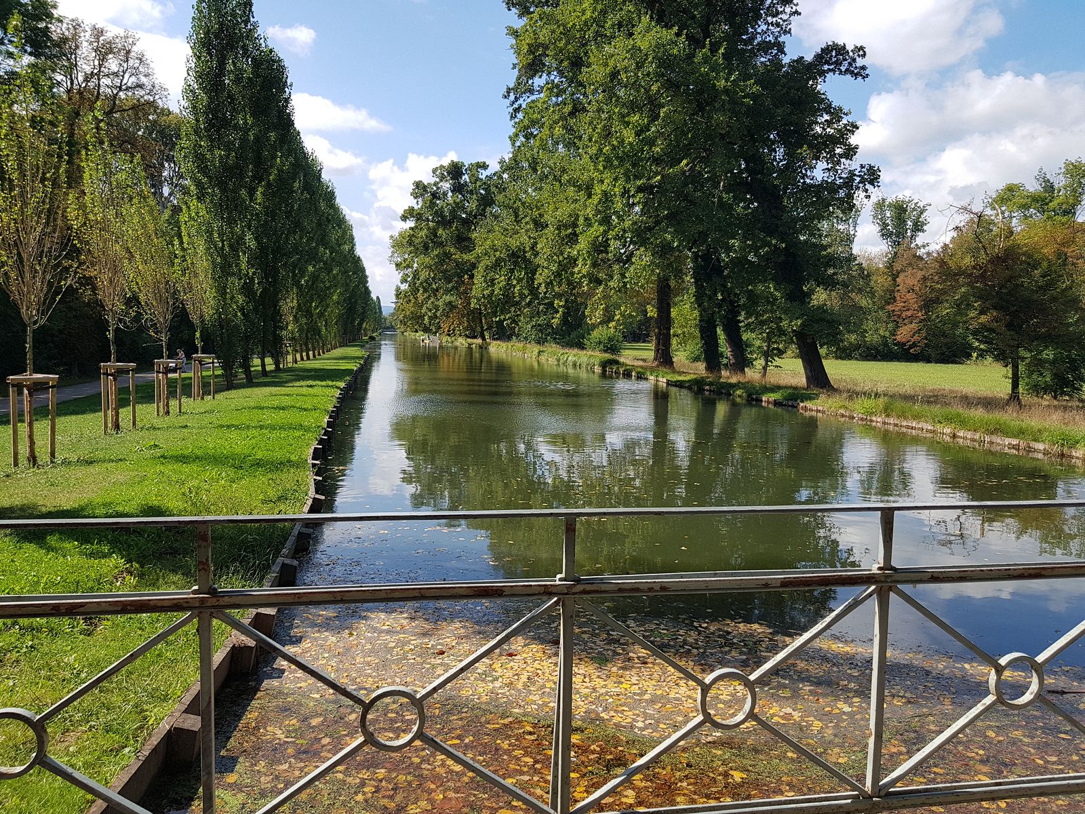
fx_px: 815
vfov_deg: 53.1
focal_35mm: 26
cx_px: 542
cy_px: 407
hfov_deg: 67.3
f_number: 1.7
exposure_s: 1/1688
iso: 50
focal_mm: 4.2
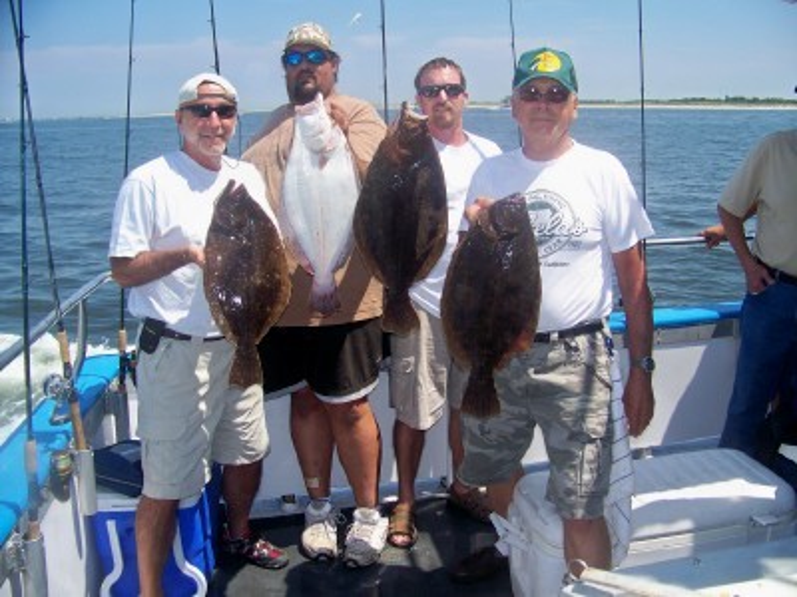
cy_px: 298
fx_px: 829
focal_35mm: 36
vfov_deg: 39.7
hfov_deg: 51.4
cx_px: 398
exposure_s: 1/800
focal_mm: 5.85
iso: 64
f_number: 2.8
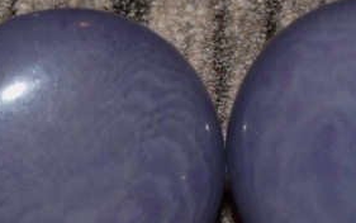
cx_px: 215
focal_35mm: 482
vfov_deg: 2.7
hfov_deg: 4.4
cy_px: 167
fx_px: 4679
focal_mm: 28.8
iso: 80
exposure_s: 1/60
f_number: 5.4
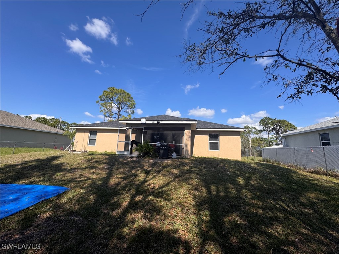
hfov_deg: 102.1
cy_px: 127
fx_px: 137
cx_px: 170
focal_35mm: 14
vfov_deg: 85.7
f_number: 2.2
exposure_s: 1/2083
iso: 50
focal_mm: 2.22
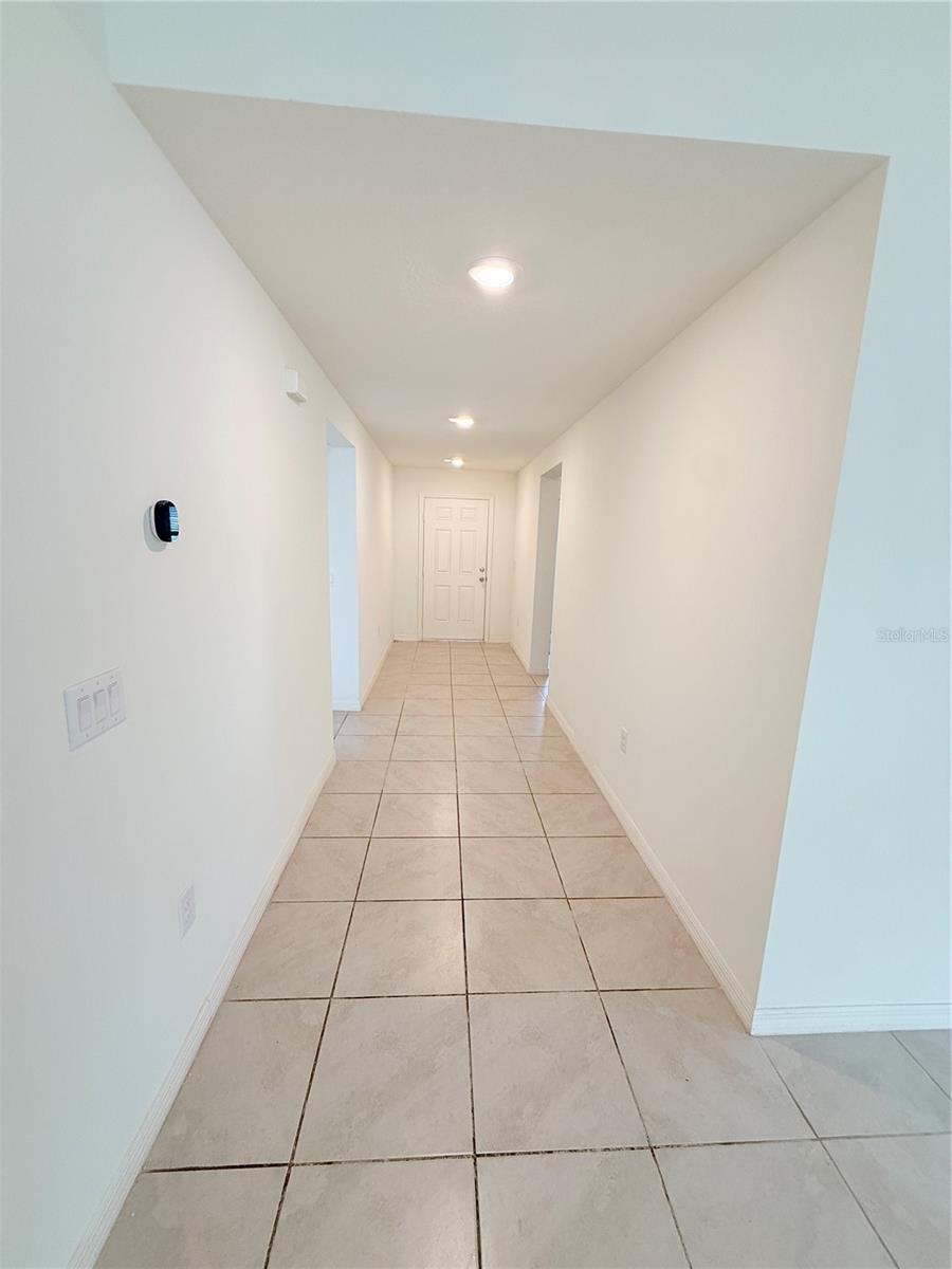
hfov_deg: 85.7
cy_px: 634
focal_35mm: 14
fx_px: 513
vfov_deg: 102.1
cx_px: 476
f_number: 2.2
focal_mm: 2.22
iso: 200
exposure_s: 1/120
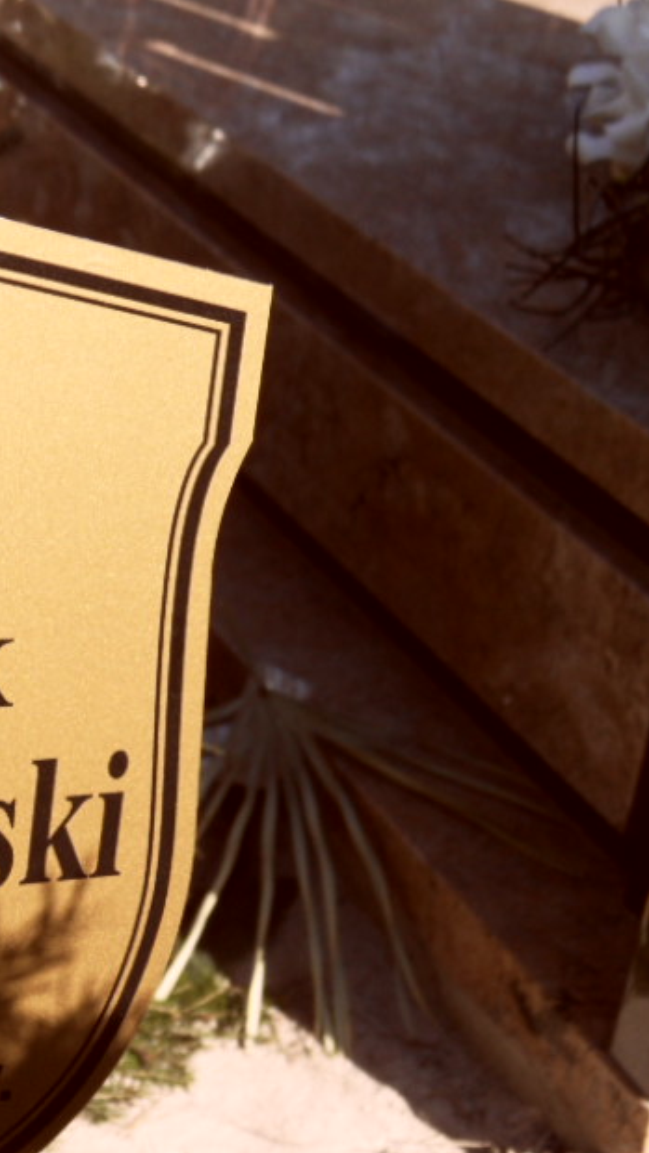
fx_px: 2752
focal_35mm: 90
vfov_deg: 23.6
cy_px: 712
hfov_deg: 13.1
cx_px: -134
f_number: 3.8
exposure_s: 1/500
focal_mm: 8.2
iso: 80
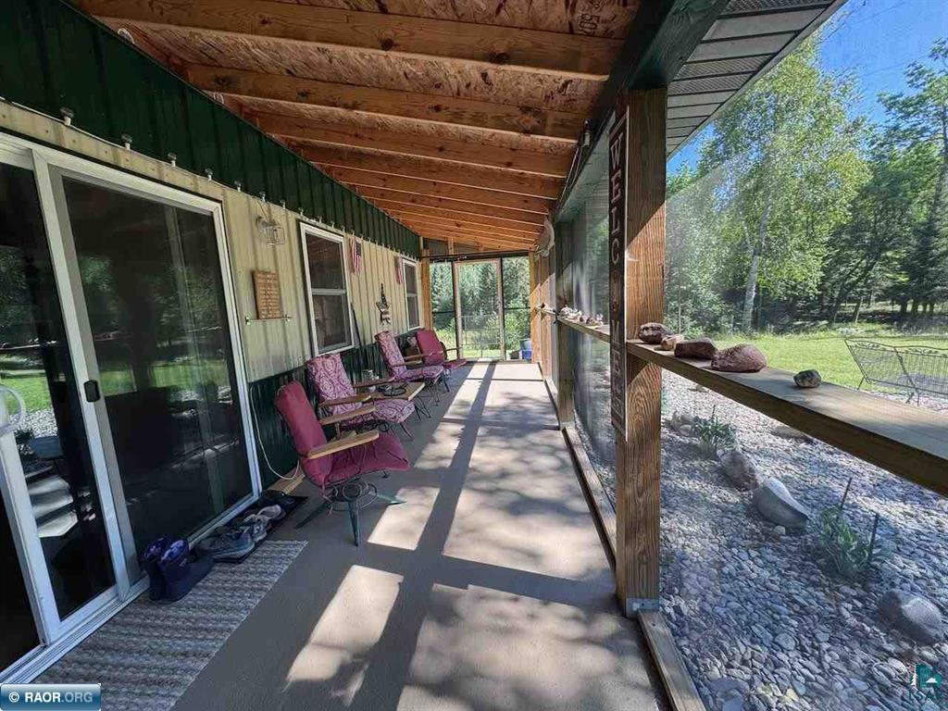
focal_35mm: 14
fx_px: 383
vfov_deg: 85.7
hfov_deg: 102.1
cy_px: 356
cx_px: 474
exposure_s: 1/132
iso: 40
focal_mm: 2.22
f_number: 2.2
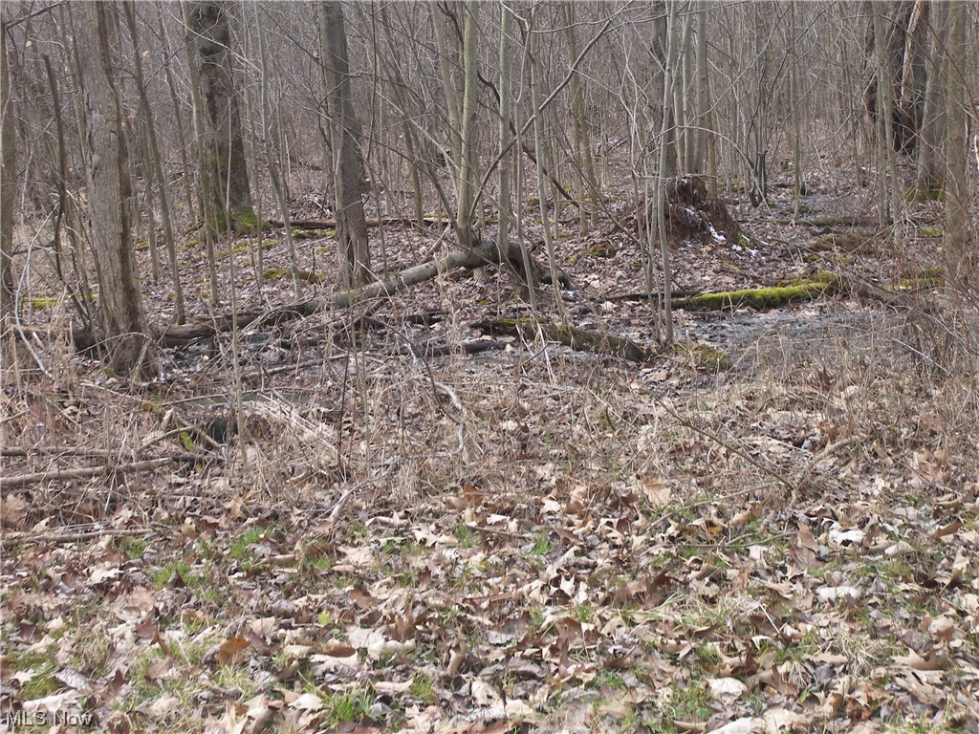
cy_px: 367
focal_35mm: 71
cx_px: 490
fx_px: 2008
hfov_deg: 27.4
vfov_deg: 20.7
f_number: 4
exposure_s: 1/100
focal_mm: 14.8
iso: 50
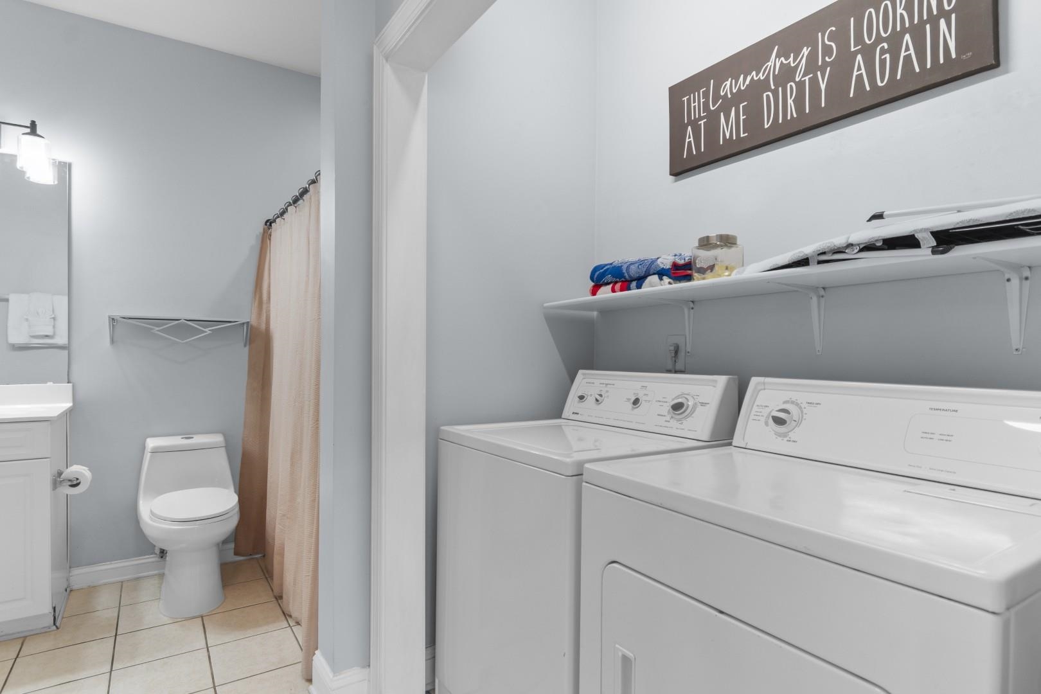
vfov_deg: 64.6
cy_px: 347
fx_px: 549
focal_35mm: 19
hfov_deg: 86.9
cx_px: 520
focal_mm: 13
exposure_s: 1/6
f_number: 4.8
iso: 100
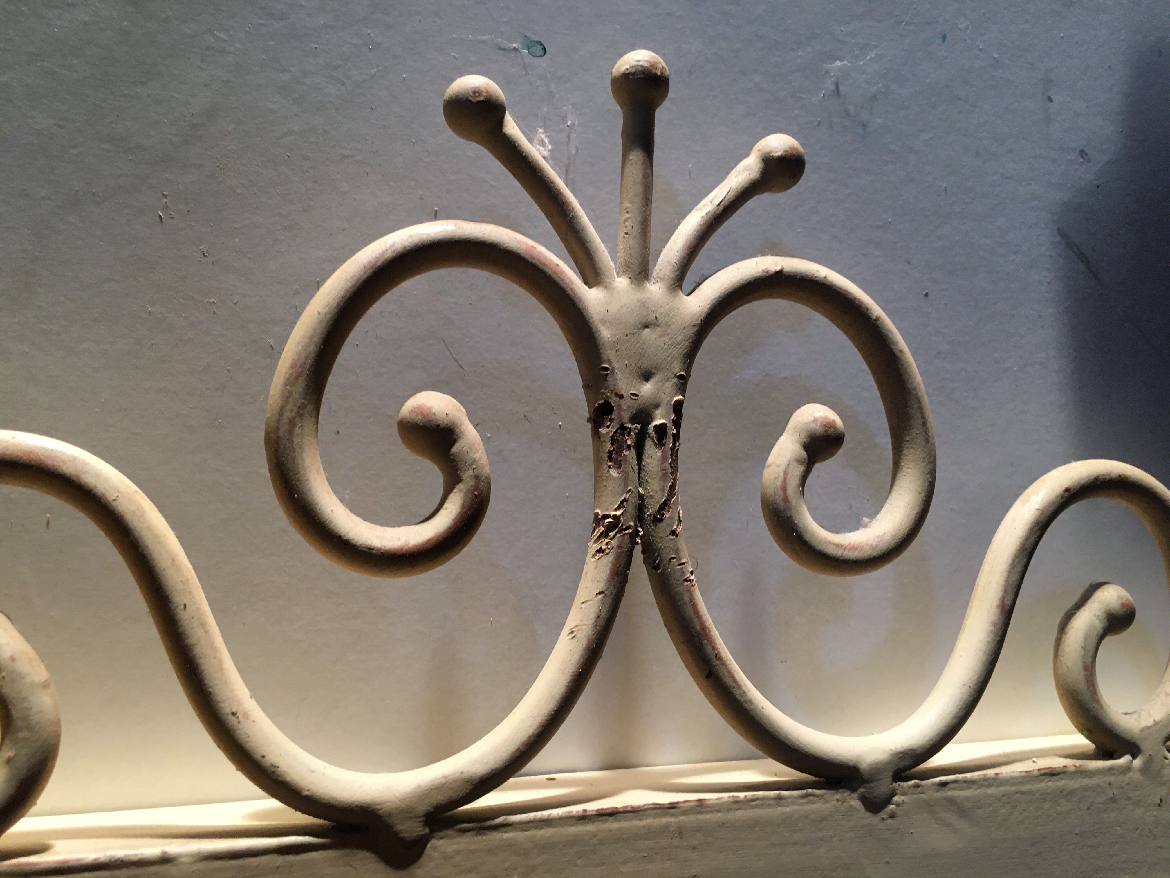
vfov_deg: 48.2
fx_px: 980
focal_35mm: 29
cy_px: 439
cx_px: 585
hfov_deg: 61.7
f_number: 2.2
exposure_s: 1/33
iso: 64
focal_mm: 4.15
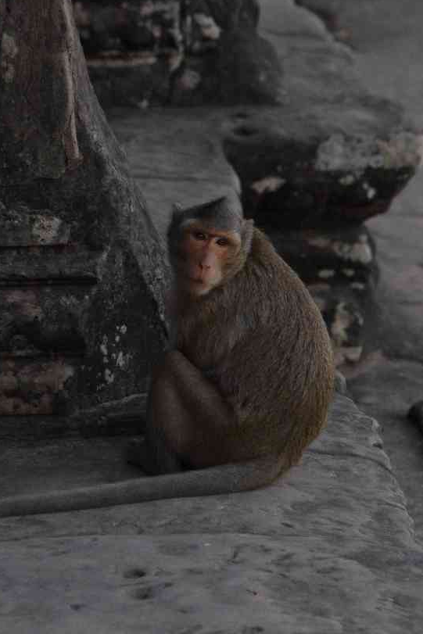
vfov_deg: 7.4
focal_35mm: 277
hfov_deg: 5.0
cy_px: 280
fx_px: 4880
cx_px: 213
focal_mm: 150
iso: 3200
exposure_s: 1/200
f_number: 7.1
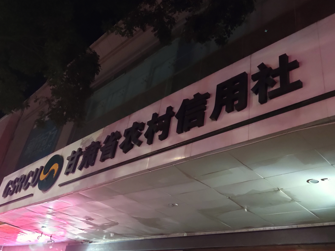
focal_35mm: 33
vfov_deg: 42.9
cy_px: 133
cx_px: 153
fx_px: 319
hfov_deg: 55.3
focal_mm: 4.75
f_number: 1.75
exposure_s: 1/33
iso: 6383
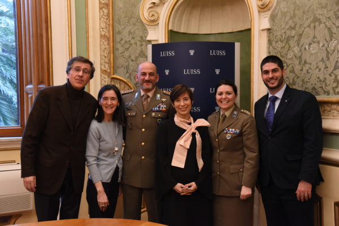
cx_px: 170
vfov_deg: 28.1
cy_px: 113
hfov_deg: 41.1
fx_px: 452
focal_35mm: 48
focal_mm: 48
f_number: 4.5
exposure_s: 1/160
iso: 5000
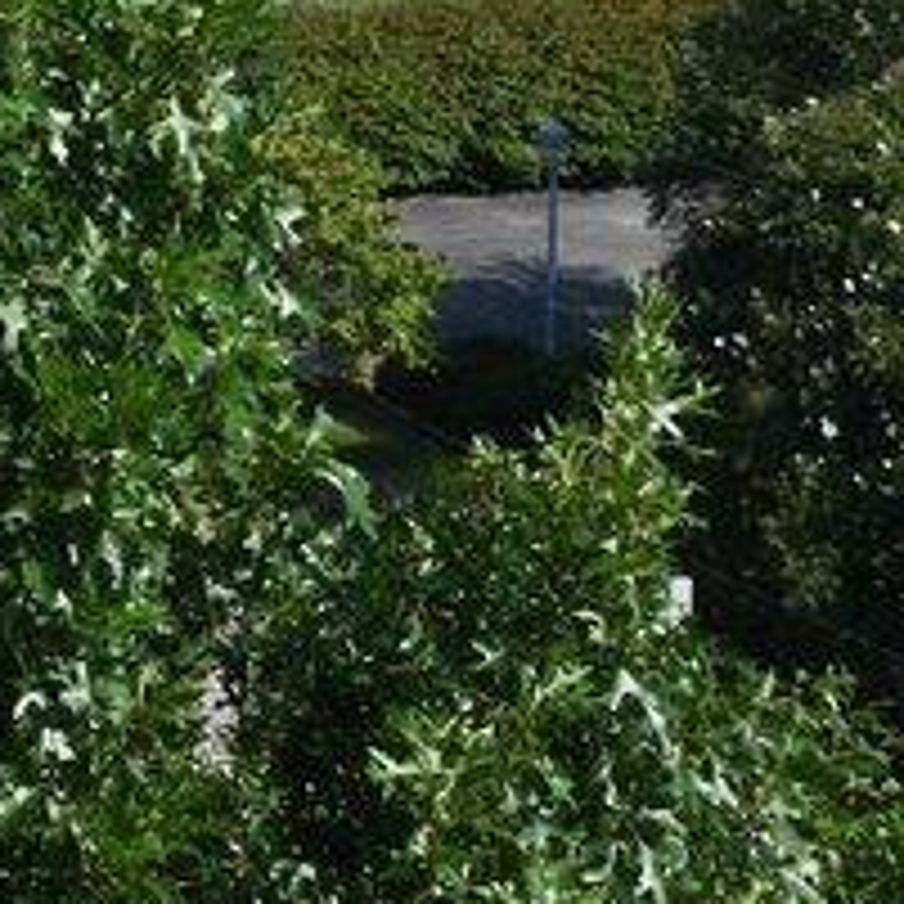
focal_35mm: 173
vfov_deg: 9.2
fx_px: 5111
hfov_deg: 9.5
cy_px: -1158
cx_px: -875
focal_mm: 24
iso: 64
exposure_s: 1/20
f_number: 22
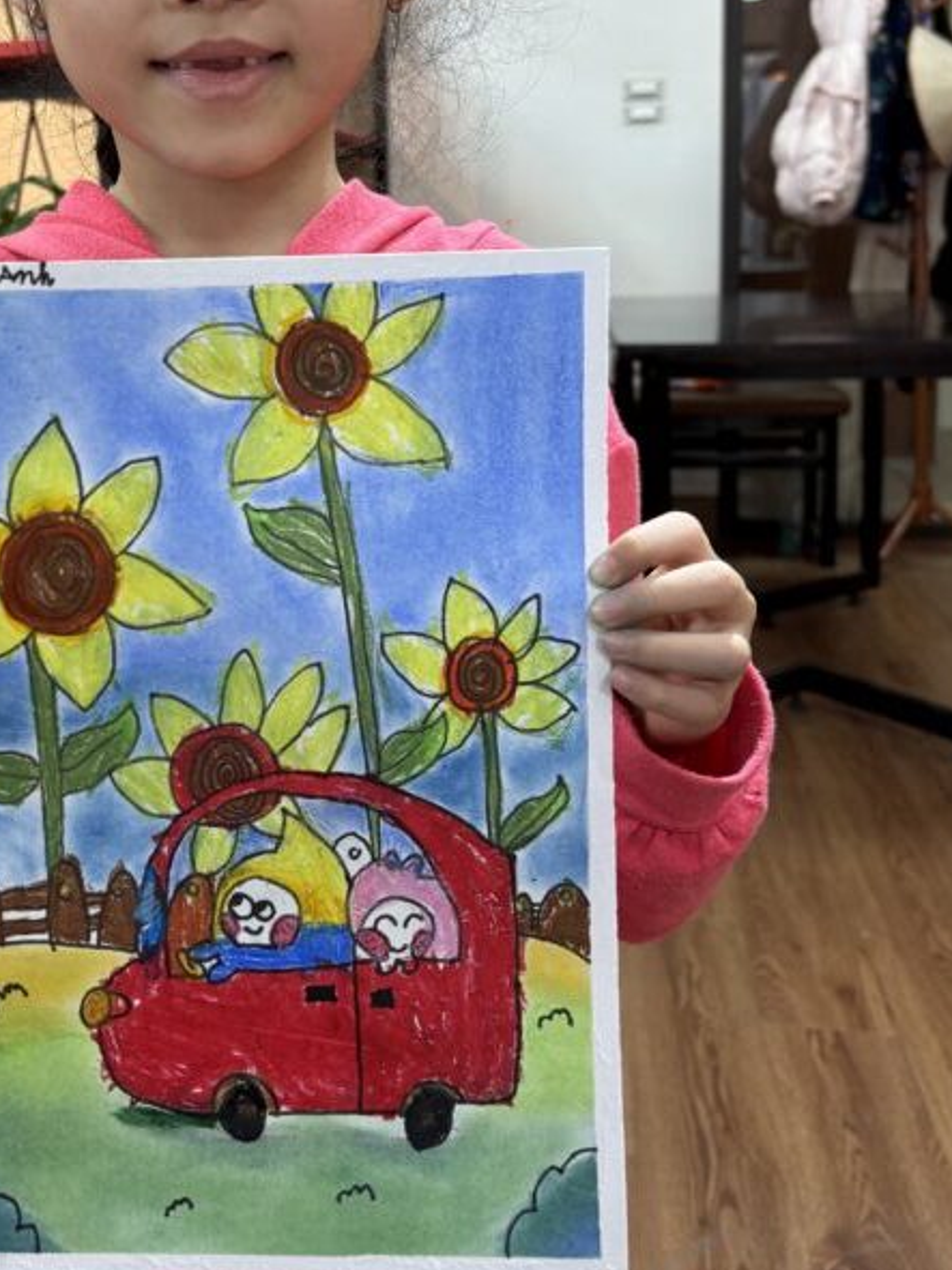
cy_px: 468
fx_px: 1614
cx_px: 198
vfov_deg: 42.6
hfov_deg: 32.0
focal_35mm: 44
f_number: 1.6
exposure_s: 1/50
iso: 64
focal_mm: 5.96
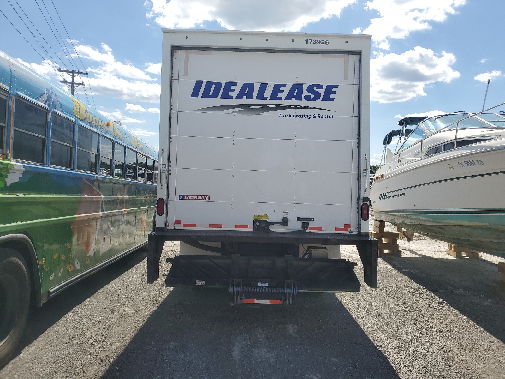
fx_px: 379
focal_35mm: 26
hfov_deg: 67.3
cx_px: 252
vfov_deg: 53.1
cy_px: 190
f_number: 1.5
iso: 50
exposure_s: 1/5000
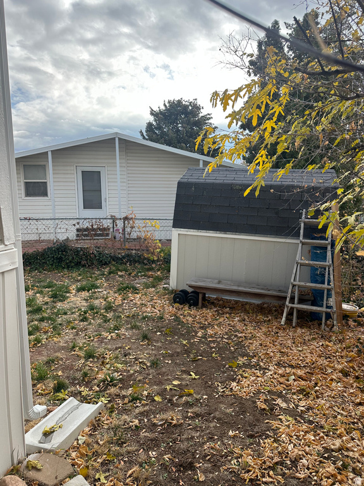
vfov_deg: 71.6
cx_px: 182
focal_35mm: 24
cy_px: 243
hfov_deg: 56.8
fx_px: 336
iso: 80
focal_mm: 6.86
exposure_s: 1/1339
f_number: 1.78
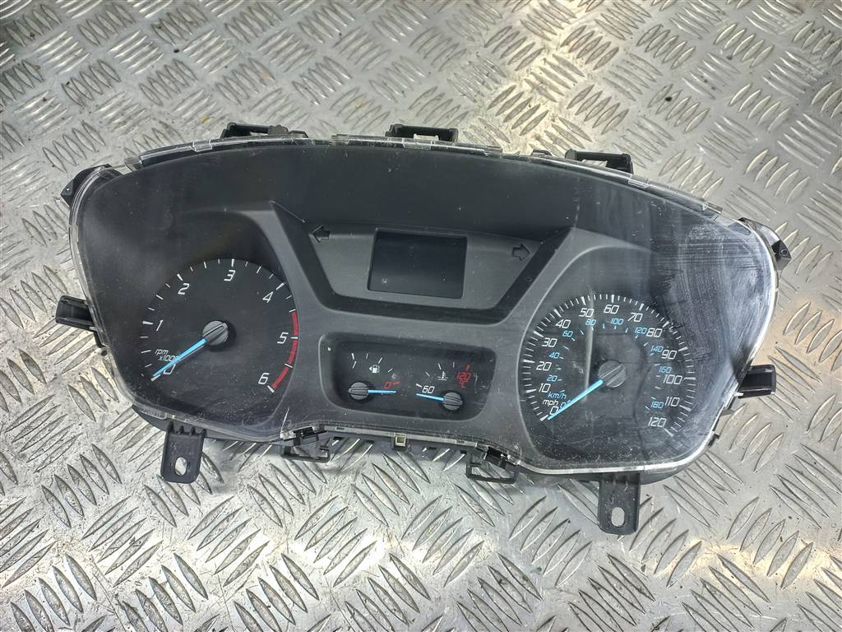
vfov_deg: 54.9
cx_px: 421
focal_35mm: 25
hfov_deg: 69.4
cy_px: 316
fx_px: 608
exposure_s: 1/50
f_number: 1.8
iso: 160
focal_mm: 4.6
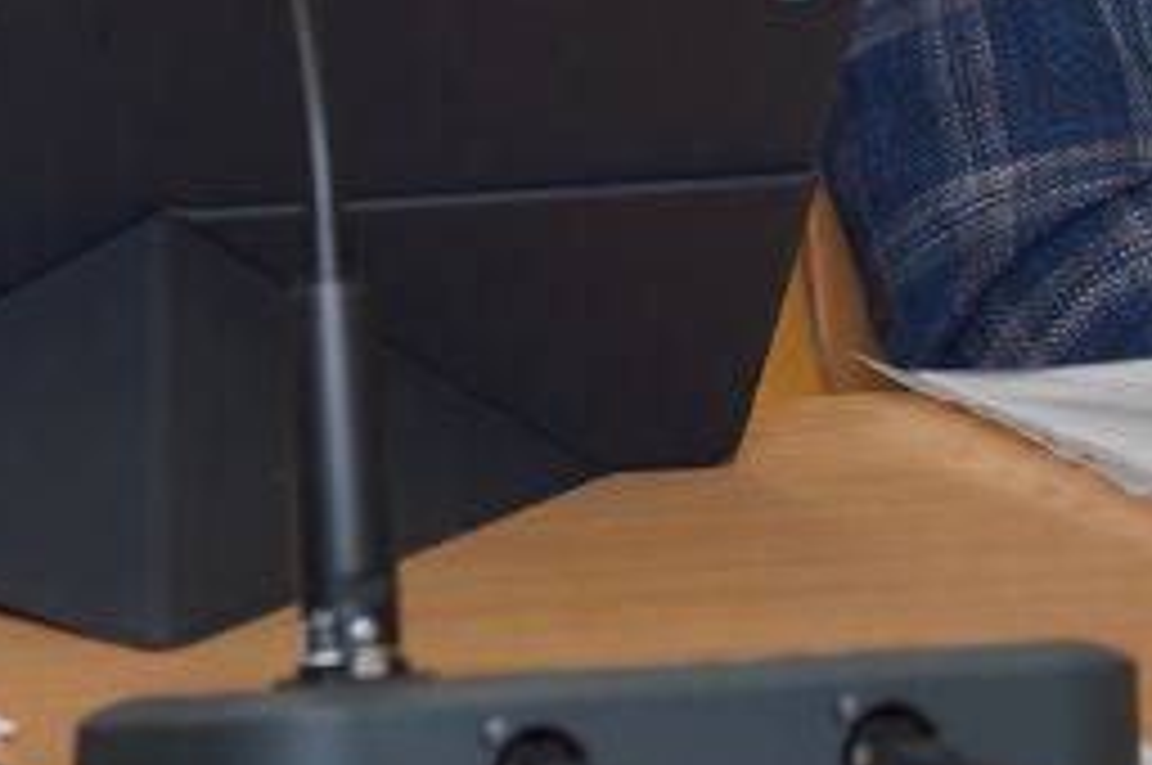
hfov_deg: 3.8
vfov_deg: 2.6
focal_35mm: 534
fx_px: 17066
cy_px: -538
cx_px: -774
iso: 200
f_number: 4
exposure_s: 1/100
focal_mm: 105
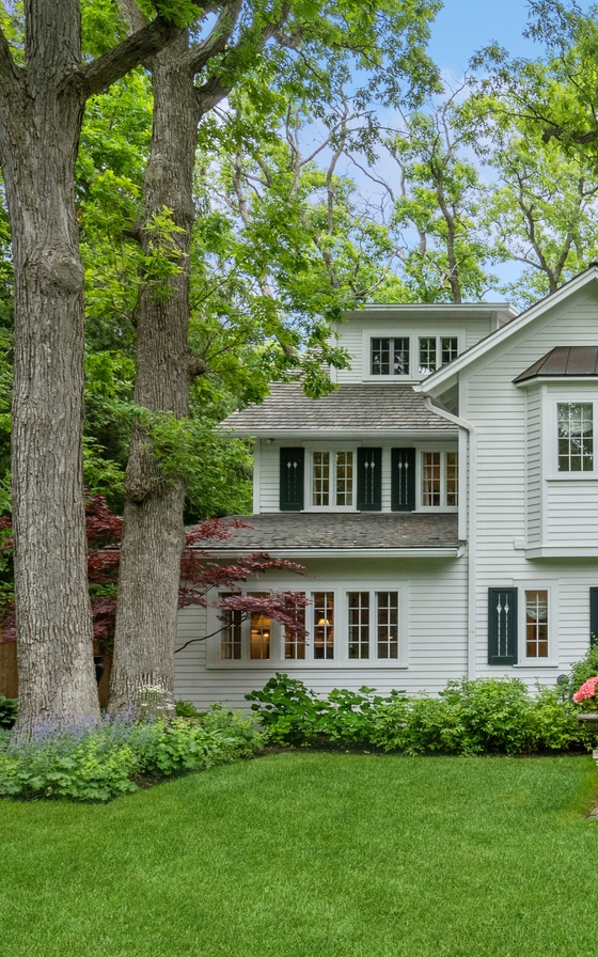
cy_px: 556
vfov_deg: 53.9
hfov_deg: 31.9
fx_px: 937
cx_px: 632
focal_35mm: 36
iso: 200
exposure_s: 1/100
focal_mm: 13
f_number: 9
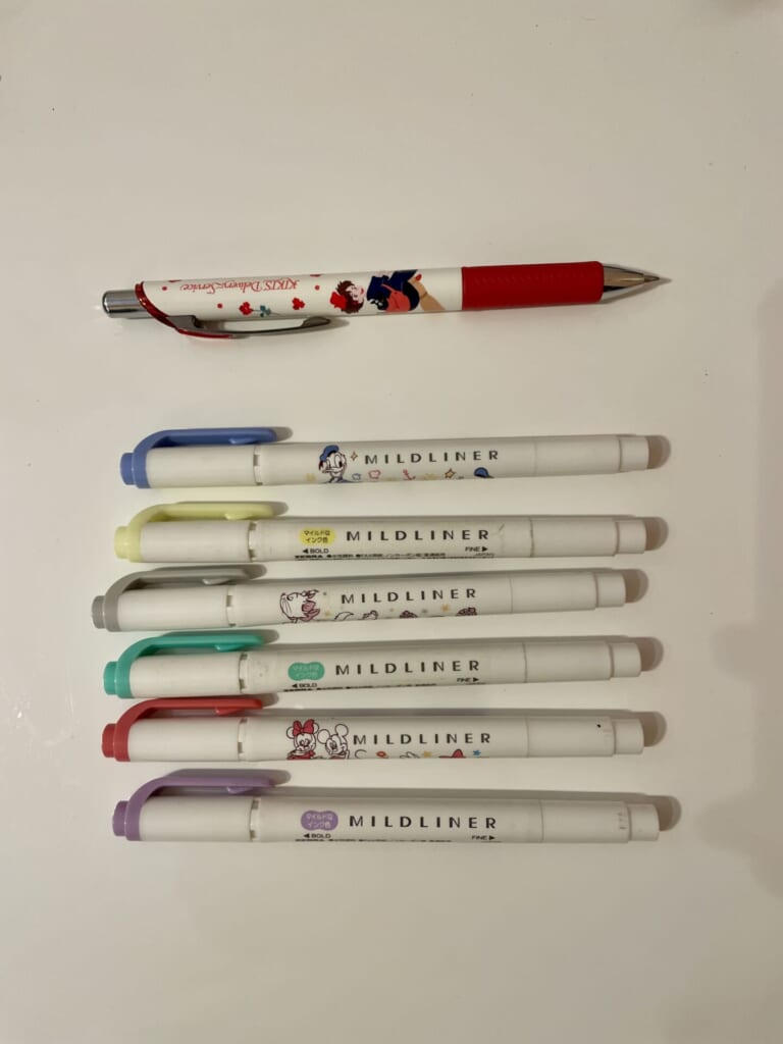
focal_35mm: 26
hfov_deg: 53.1
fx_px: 784
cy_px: 522
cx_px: 392
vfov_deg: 67.3
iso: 160
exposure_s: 1/60
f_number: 1.6
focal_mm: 4.2
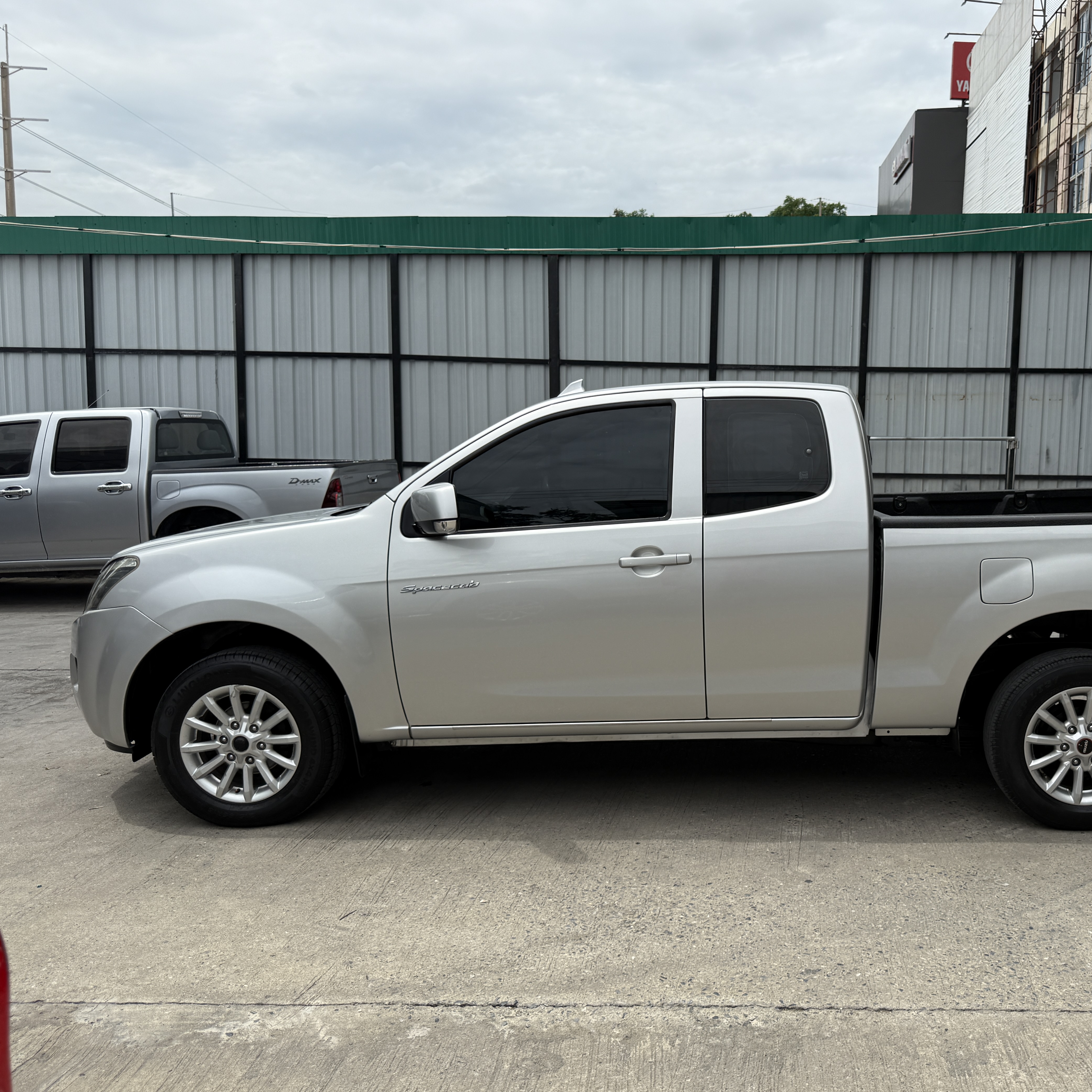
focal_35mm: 29
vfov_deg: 55.6
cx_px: 739
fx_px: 1035
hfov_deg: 54.4
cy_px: 546
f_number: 1.78
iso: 80
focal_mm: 6.76
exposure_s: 1/4975
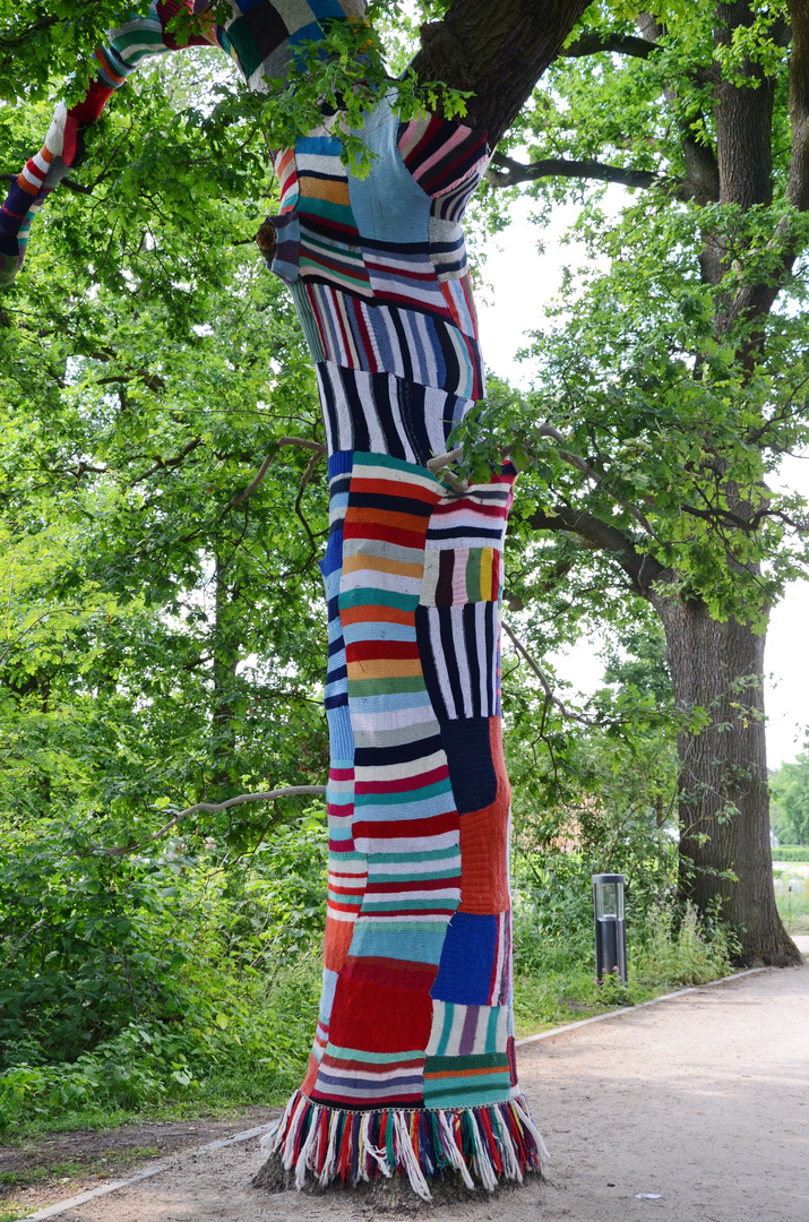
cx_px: 404
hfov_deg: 23.7
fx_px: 1931
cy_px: 611
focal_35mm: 57
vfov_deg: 35.1
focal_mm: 38
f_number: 6.3
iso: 400
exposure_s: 1/160
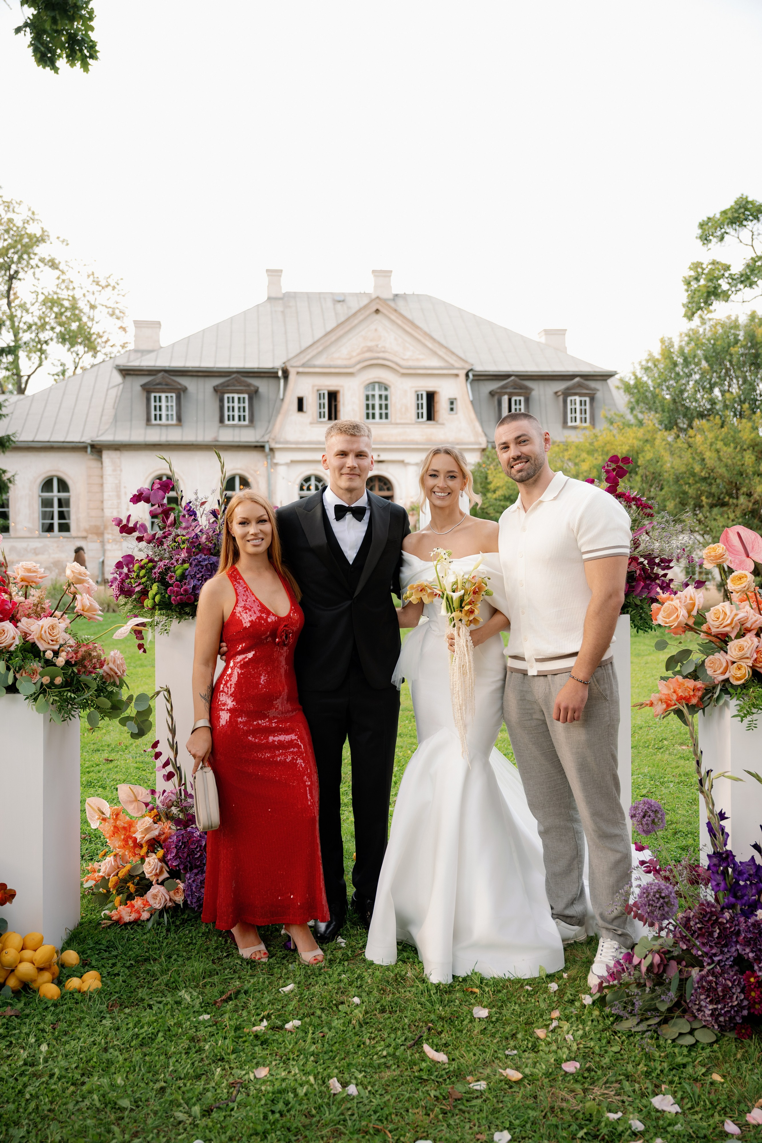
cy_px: 572
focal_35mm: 32
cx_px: 381
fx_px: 1016
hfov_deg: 41.1
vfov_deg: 58.7
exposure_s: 1/125
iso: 50
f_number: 3.2
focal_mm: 32
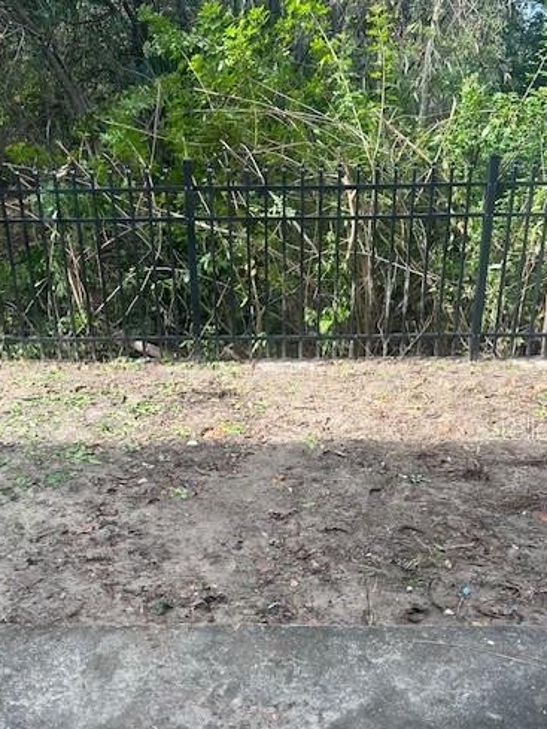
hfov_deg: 41.8
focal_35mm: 34
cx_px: 267
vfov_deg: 53.7
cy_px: 428
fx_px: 716
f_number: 1.5
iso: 50
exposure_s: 1/572
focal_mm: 5.7
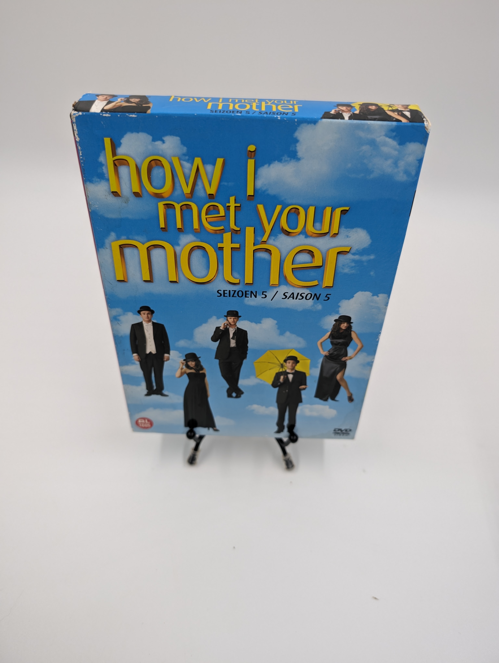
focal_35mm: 24
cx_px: 250
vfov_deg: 71.5
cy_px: 332
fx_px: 460
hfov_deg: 56.9
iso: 84
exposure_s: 1/74.4
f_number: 1.68
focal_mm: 6.9
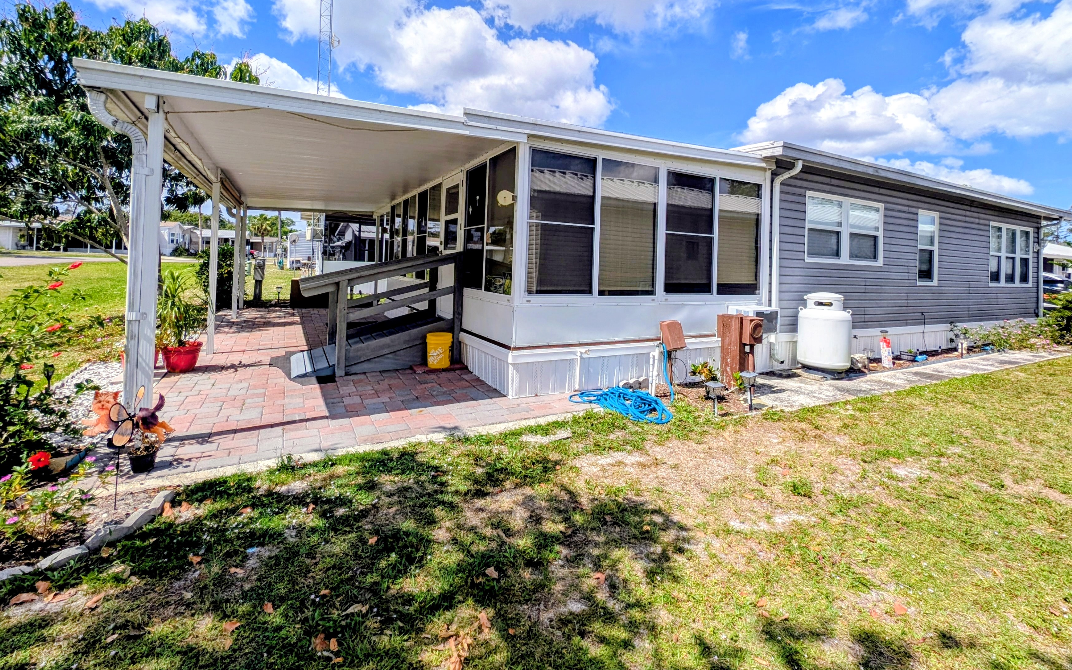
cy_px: 258
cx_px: 549
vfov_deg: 73.7
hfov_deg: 101.4
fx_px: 438
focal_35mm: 15
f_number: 1.95
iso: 40
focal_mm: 2.23
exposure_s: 1/2625
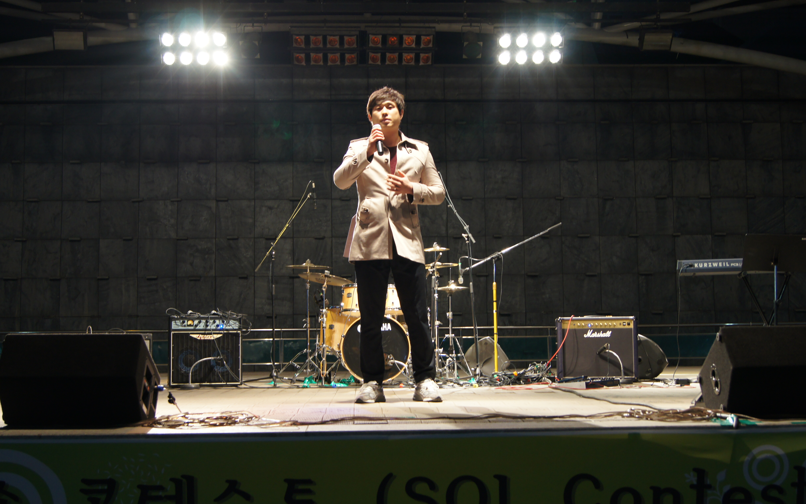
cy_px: 248
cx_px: 405
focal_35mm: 43
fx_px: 945
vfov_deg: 29.9
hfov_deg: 46.2
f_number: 4.5
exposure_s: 1/50
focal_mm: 28
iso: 500
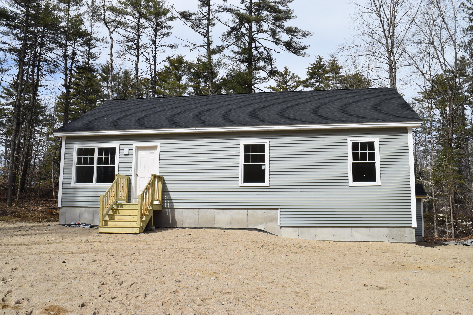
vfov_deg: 43.6
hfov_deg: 61.9
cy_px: 158
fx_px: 394
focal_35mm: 30
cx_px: 236
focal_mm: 20
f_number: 11
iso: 200
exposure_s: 1/500
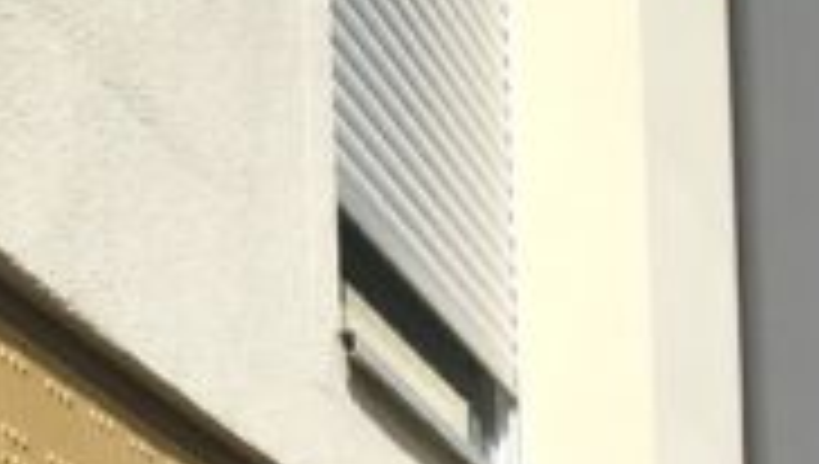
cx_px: -328
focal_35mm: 133
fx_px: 2893
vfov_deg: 8.5
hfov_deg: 15.2
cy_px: 1023
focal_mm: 4.15
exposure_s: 1/2262
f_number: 2.2
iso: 25
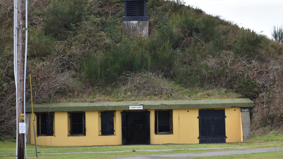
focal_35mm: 203
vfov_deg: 6.0
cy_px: 65
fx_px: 1524
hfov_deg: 10.6
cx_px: 164
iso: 360
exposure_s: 1/320
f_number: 5.6
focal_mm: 160
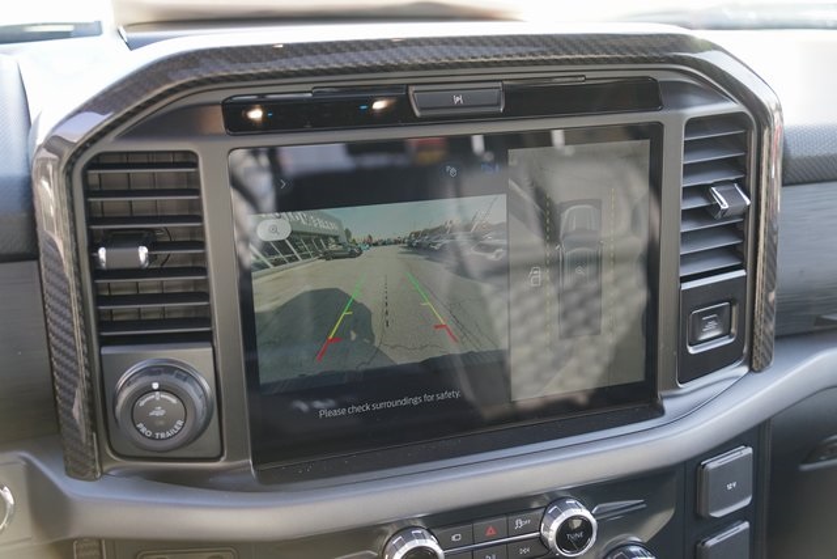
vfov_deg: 34.2
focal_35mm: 39
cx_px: 418
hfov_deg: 49.5
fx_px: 907
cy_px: 280
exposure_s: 1/60
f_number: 4
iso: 250
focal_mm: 39
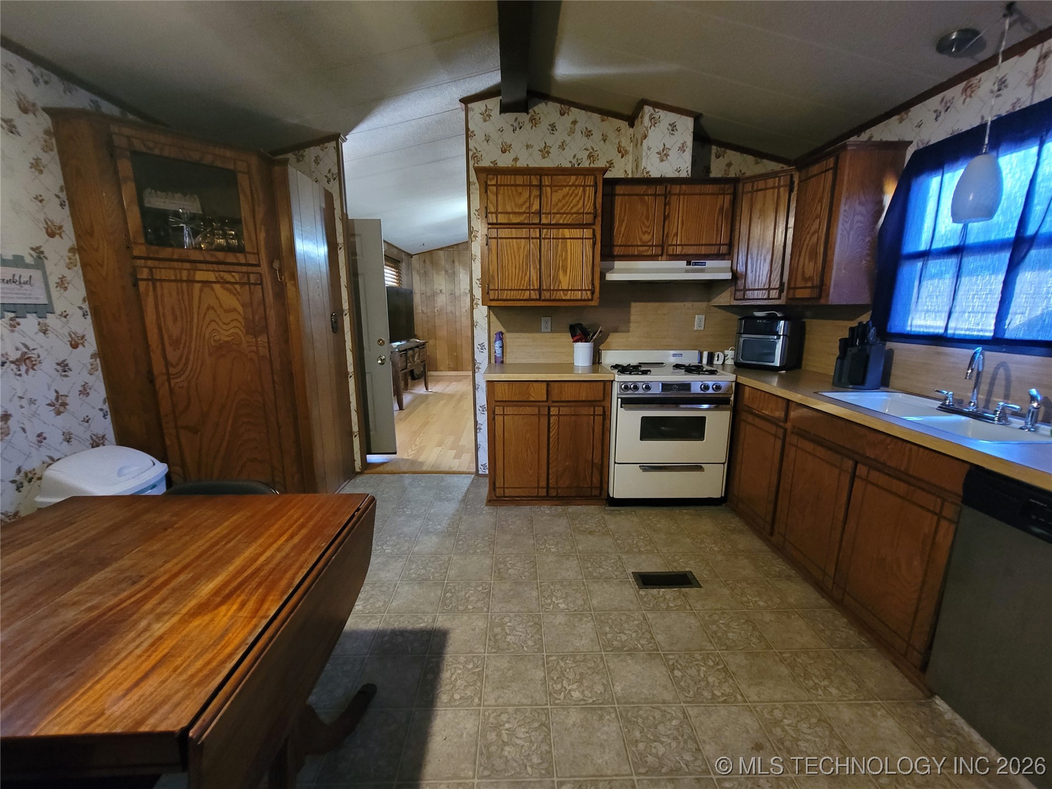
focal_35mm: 13
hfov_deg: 106.2
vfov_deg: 89.9
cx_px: 526
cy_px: 394
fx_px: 395
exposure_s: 1/24
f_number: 2.2
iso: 800
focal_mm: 2.2
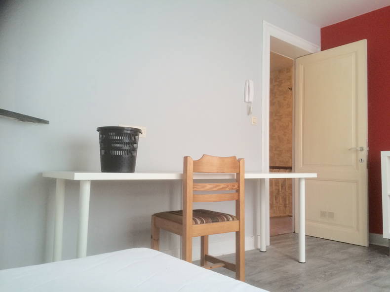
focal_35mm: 29
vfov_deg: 48.2
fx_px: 327
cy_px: 146
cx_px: 195
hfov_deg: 61.7
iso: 64
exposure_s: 1/33
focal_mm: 4.15
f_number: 2.2
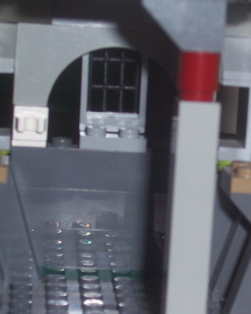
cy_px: 182
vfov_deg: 13.4
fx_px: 1337
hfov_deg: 10.6
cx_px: 249
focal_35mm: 144
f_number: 4
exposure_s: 1/90
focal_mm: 10.8
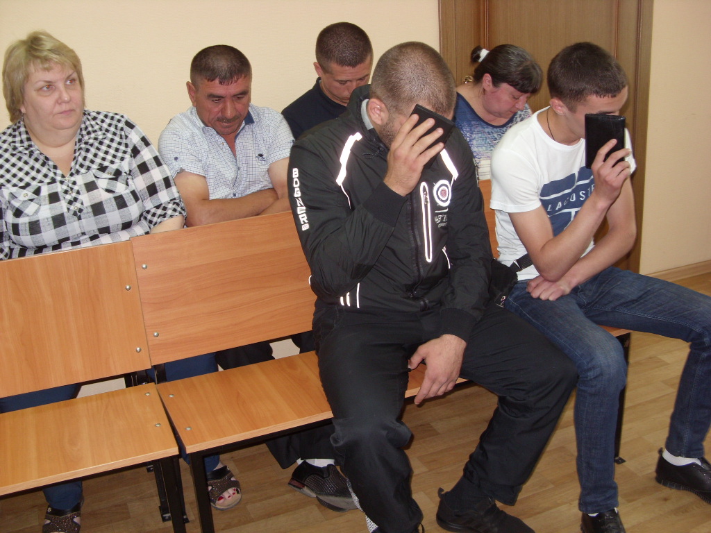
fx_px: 781
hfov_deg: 49.0
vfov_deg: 37.7
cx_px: 356
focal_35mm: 38
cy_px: 266
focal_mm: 6.3
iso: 100
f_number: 2.8
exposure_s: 1/30
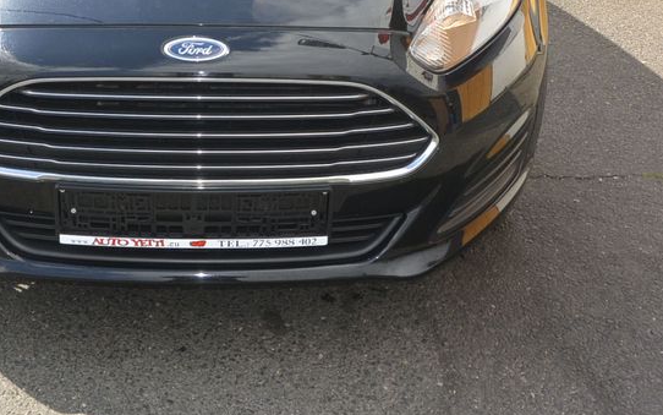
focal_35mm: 52
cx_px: 231
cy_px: 23
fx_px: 940
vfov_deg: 24.0
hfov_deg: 38.5
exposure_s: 1/250
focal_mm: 10
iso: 160
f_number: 6.3
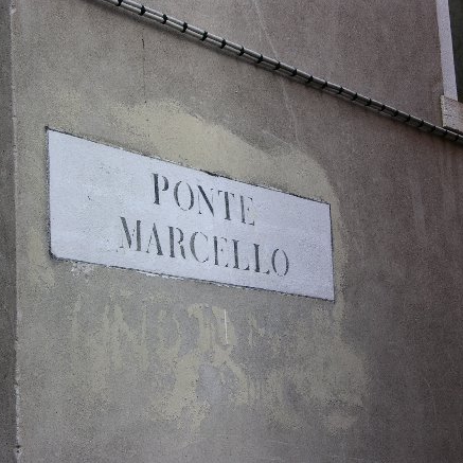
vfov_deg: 20.9
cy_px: 231
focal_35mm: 83
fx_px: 1256
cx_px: 235
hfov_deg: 20.9
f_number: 4.7
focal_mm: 17.8
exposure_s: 1/60.5
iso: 50
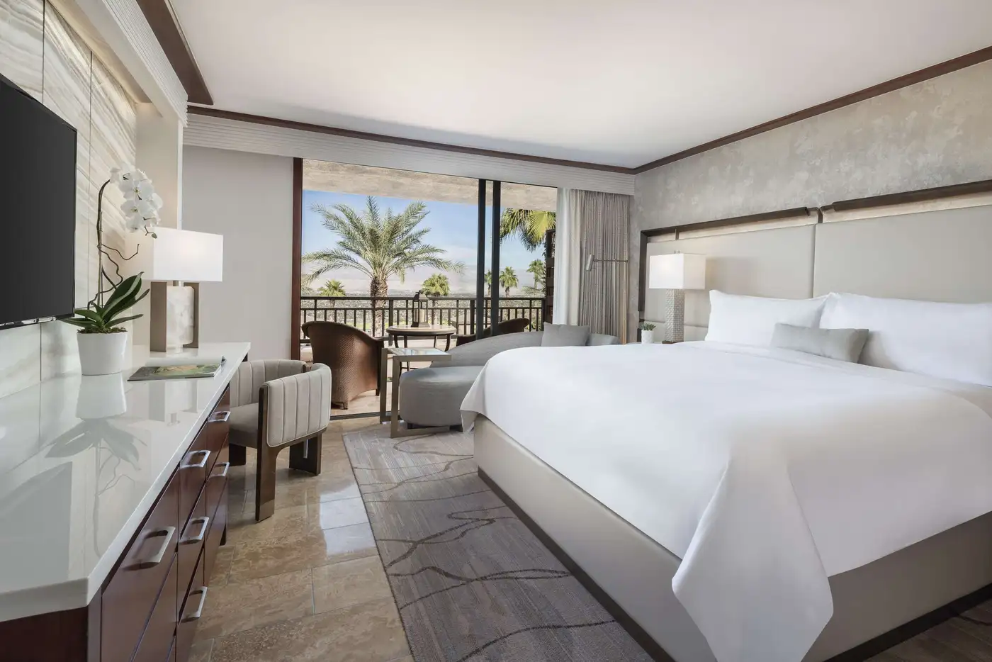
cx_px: 496
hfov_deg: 93.3
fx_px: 469
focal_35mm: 17
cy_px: 331
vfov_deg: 70.5
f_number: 11
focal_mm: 17
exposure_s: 1/2
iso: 100
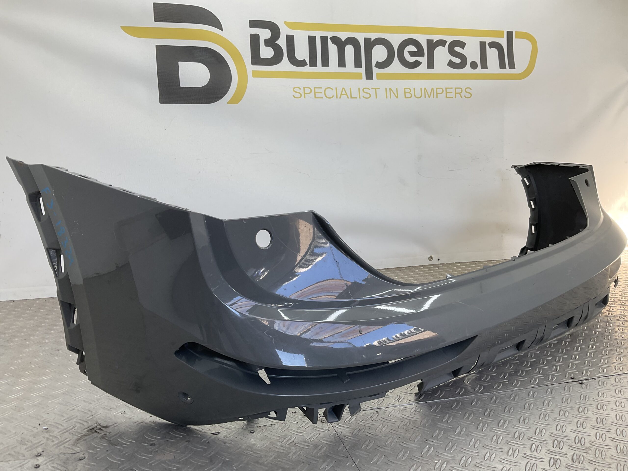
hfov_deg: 61.7
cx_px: 314
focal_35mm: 29
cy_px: 236
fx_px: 526
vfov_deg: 48.2
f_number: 1.8
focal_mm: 3
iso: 16
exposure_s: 1/124
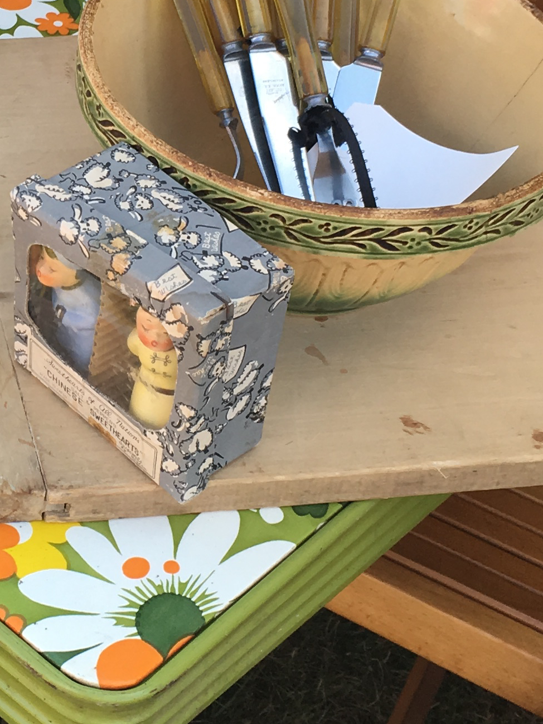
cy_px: 197
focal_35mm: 90
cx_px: -85
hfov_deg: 15.9
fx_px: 1883
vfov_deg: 21.6
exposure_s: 1/251
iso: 25
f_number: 2.2
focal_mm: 4.15
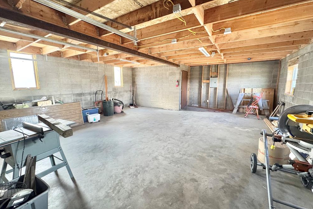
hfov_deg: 100.4
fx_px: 130
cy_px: 102
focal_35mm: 15
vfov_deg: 77.3
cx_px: 158
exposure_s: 1/81
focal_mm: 2.22
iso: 320
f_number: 2.2
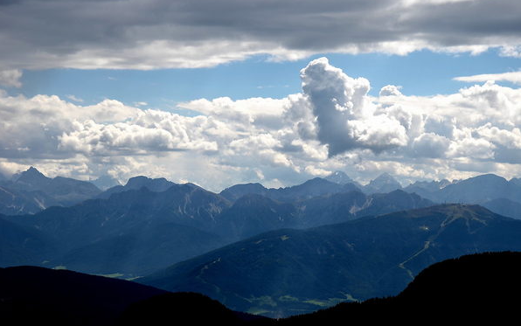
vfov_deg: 14.7
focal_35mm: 89
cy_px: 156
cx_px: 260
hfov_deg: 23.3
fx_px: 1264
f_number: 10
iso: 100
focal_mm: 58
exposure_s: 1/400
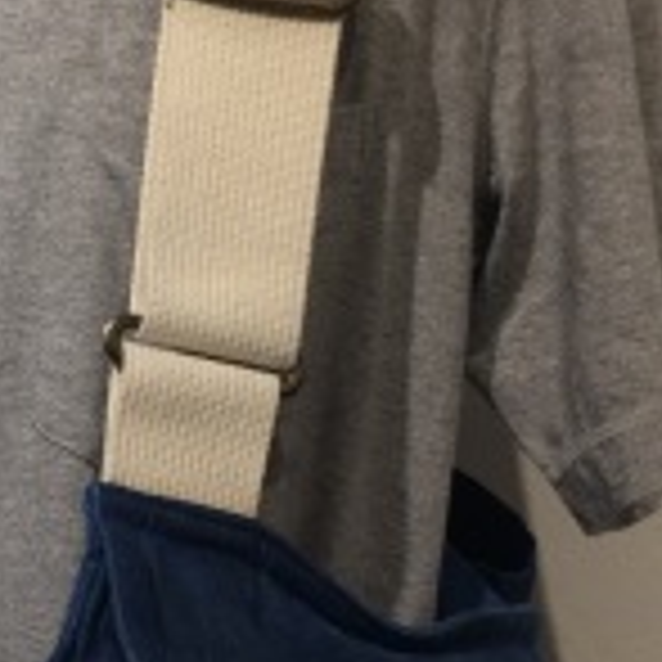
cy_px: 504
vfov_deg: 19.8
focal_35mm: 87
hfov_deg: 19.6
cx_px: 74
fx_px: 1882
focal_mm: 4.15
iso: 64
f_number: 2.2
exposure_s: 1/33
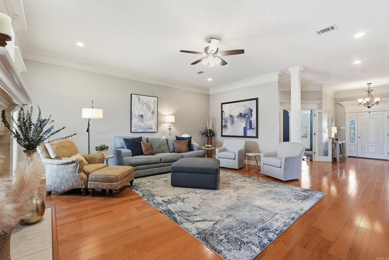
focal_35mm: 16
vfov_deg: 73.8
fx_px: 173
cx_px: 194
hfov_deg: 96.7
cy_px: 130
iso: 250
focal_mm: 16
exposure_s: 1/25
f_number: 9
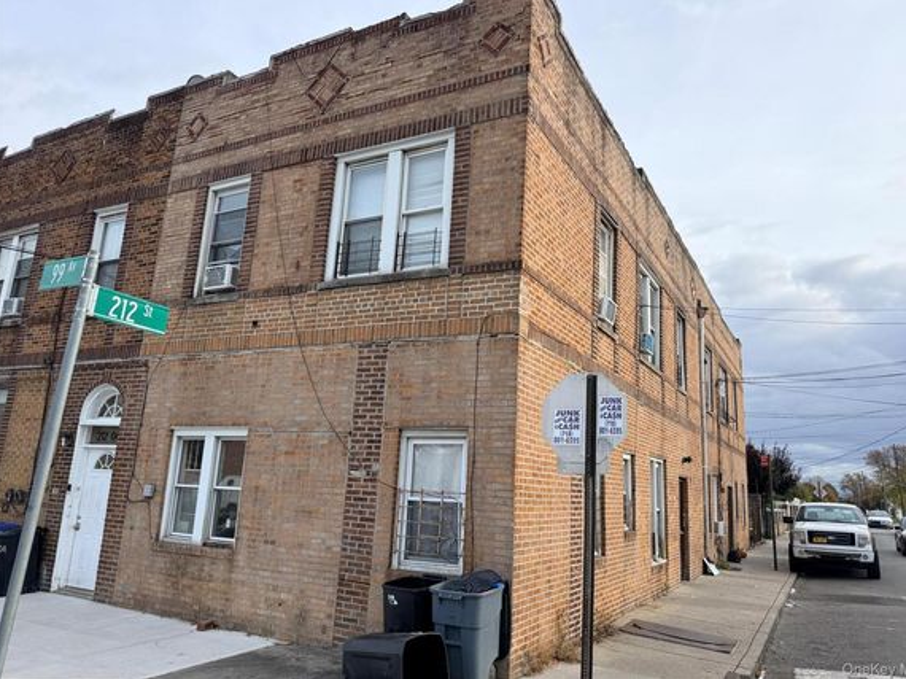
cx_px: 464
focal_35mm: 25
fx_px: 654
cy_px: 327
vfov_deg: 54.8
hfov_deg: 69.4
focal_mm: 6.76
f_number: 1.78
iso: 80
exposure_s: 1/2611
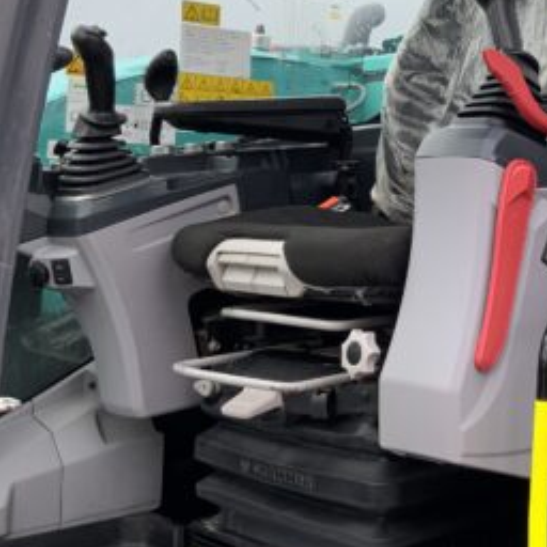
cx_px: 543
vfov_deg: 26.3
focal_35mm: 64
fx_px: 1144
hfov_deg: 25.6
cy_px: 90
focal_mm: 3
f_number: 1.8
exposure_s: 1/221
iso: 16
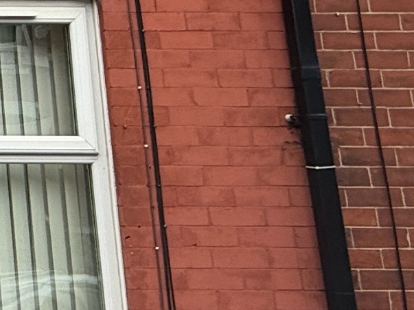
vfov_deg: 18.3
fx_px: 933
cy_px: -18
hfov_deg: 19.0
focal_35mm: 78
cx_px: -334
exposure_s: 1/448
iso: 50
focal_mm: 2.22
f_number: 2.2
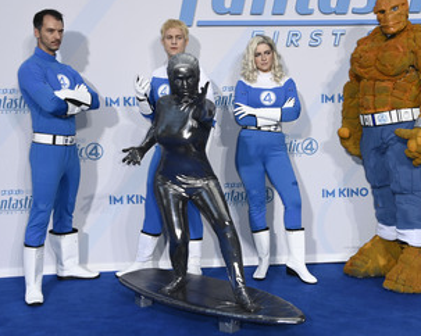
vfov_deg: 22.8
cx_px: 270
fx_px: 834
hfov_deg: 28.2
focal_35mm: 67
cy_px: 168
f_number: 5.6
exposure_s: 1/250
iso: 400
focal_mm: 48
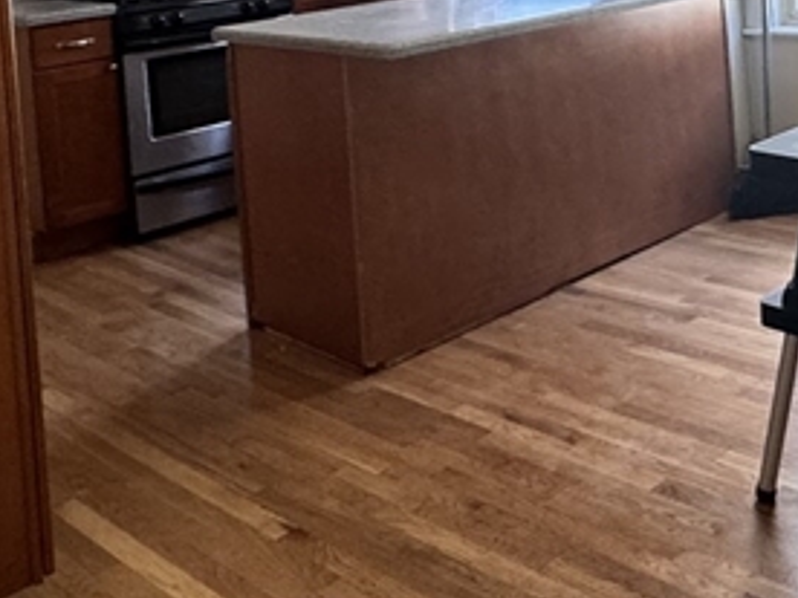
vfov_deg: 25.3
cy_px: -116
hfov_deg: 35.4
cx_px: 665
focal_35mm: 52
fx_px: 1199
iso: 250
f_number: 2.2
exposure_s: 1/120
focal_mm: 2.22
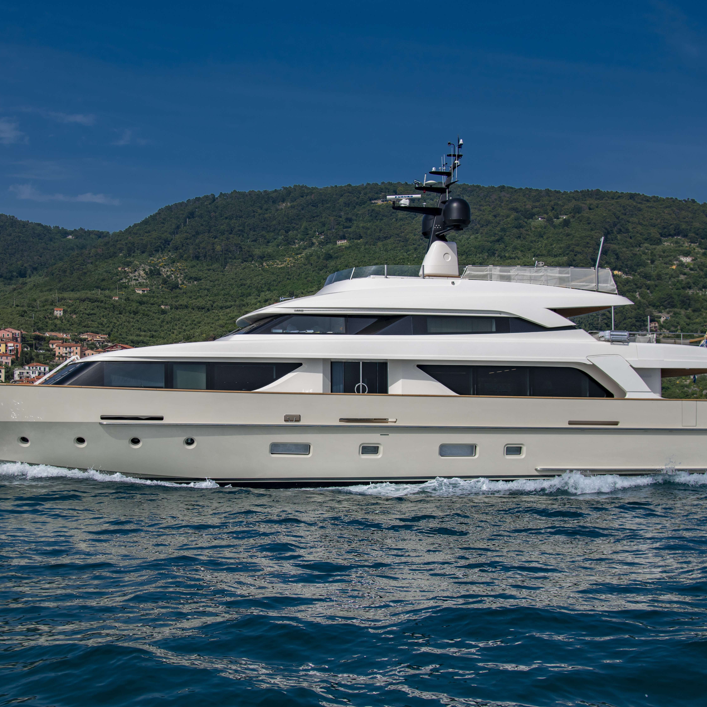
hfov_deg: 36.6
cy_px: 384
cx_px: 274
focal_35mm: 46
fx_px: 1063
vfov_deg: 36.8
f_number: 5.6
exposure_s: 1/1000
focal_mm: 30
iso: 31
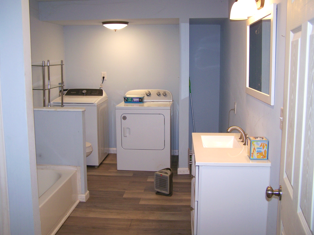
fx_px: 345
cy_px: 118
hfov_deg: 49.0
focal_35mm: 38
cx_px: 157
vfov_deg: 37.7
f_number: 2.8
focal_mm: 6.3
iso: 80
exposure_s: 1/60
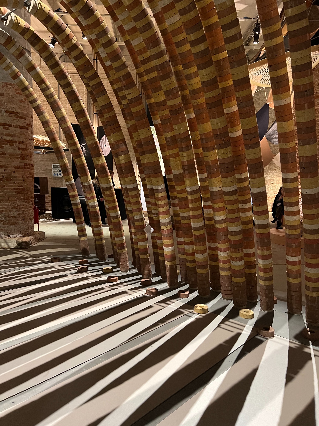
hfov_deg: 53.1
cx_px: 160
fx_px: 319
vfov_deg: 67.3
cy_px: 213
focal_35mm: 26
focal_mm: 5.7
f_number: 1.5
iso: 500
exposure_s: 1/41
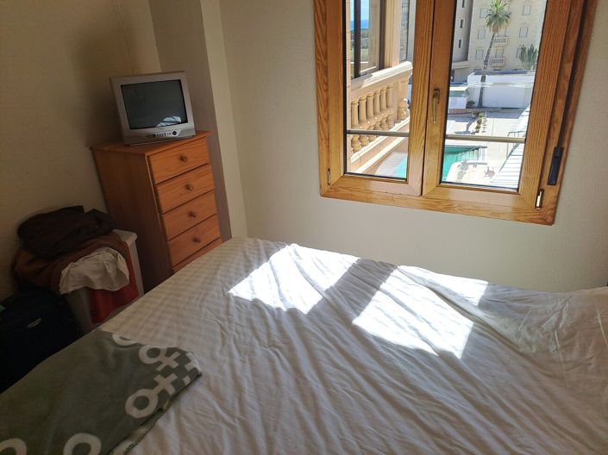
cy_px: 228
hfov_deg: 69.4
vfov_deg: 54.8
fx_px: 439
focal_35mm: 25
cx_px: 304
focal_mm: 4.65
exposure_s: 1/910
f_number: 1.8
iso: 32
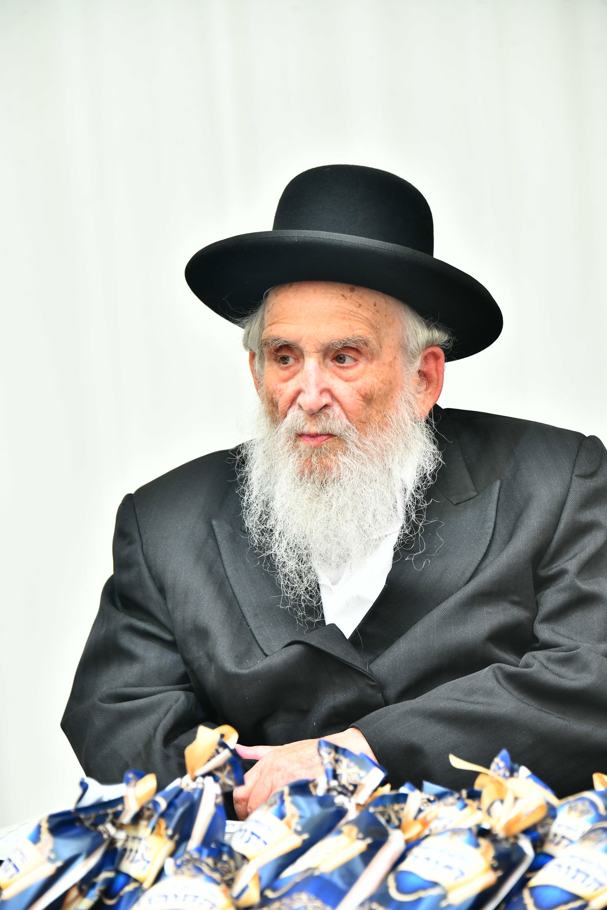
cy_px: 455
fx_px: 3414
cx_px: 304
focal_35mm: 135
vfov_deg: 15.2
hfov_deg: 10.2
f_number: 5.6
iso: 1600
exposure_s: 1/125
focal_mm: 135
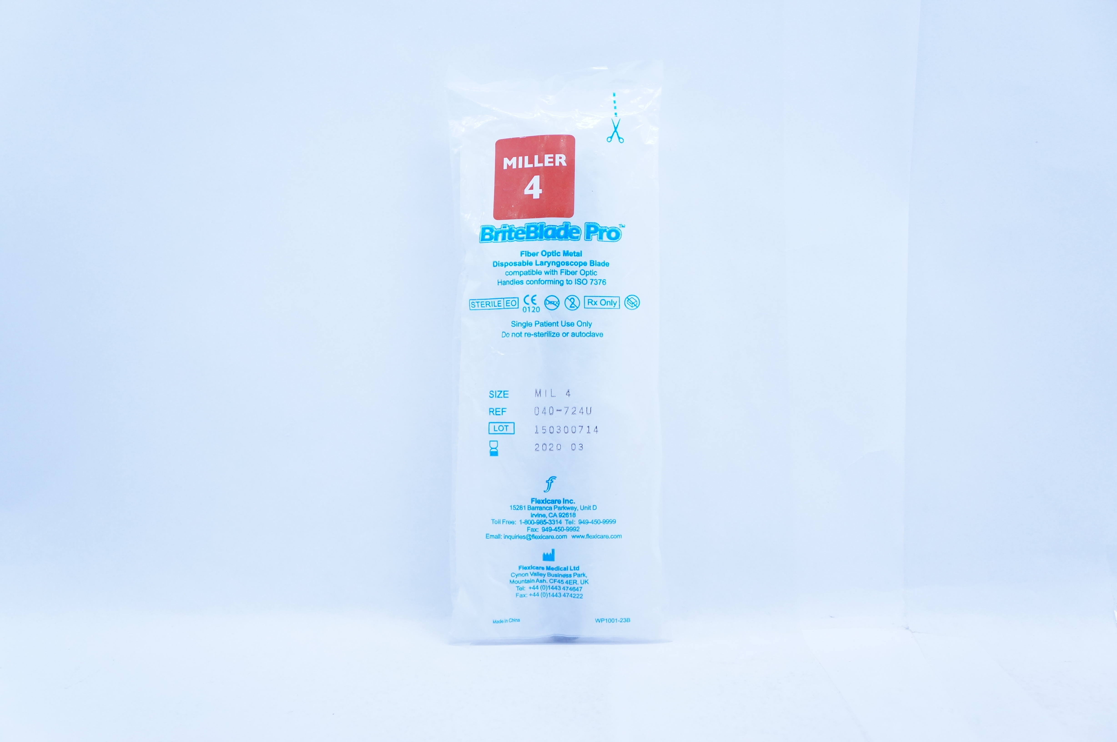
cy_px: 371
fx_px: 1348
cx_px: 558
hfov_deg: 45.0
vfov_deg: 30.8
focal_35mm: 44
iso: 800
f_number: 4
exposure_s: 1/250
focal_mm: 29
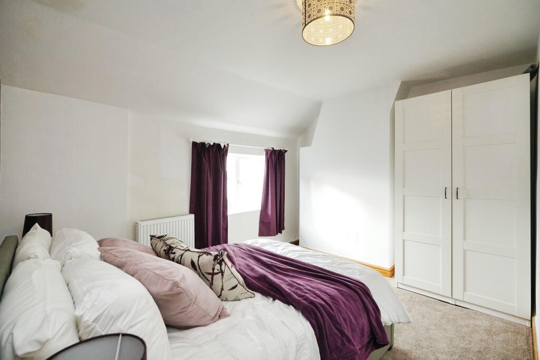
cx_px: 270
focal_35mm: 16
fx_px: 240
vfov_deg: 73.8
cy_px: 180
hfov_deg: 96.7
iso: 2000
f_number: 7.1
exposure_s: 1/100
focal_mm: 16
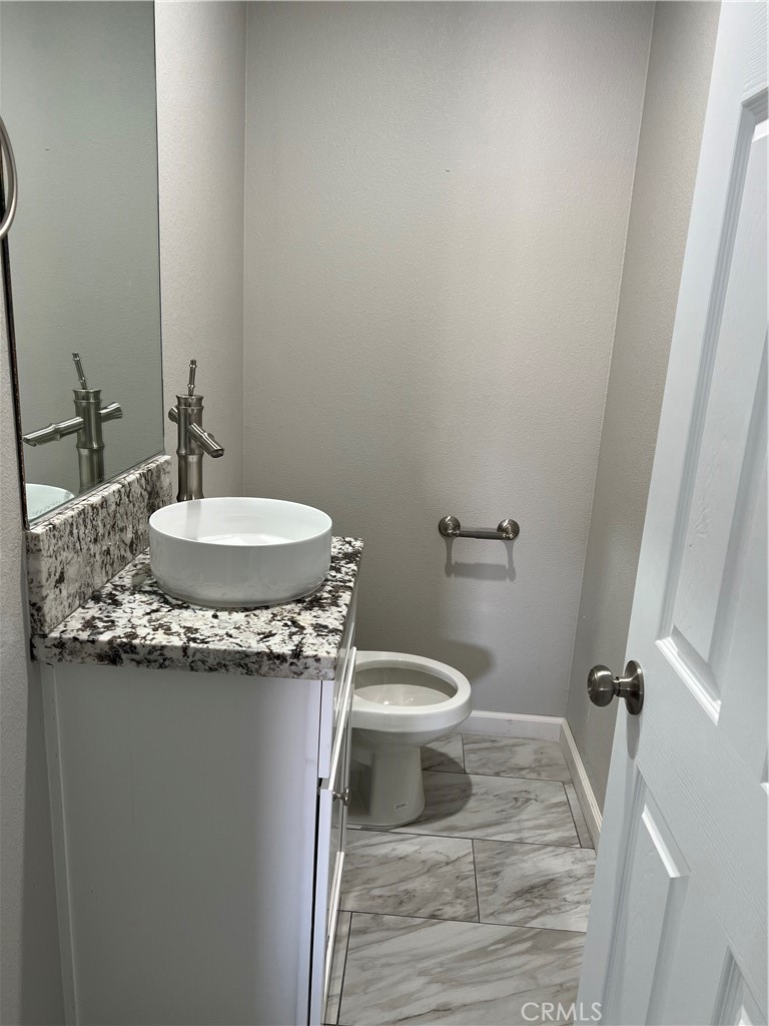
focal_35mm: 26
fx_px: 770
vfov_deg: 67.3
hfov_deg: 53.1
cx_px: 384
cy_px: 513
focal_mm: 5.7
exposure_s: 1/60
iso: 64
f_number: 1.5
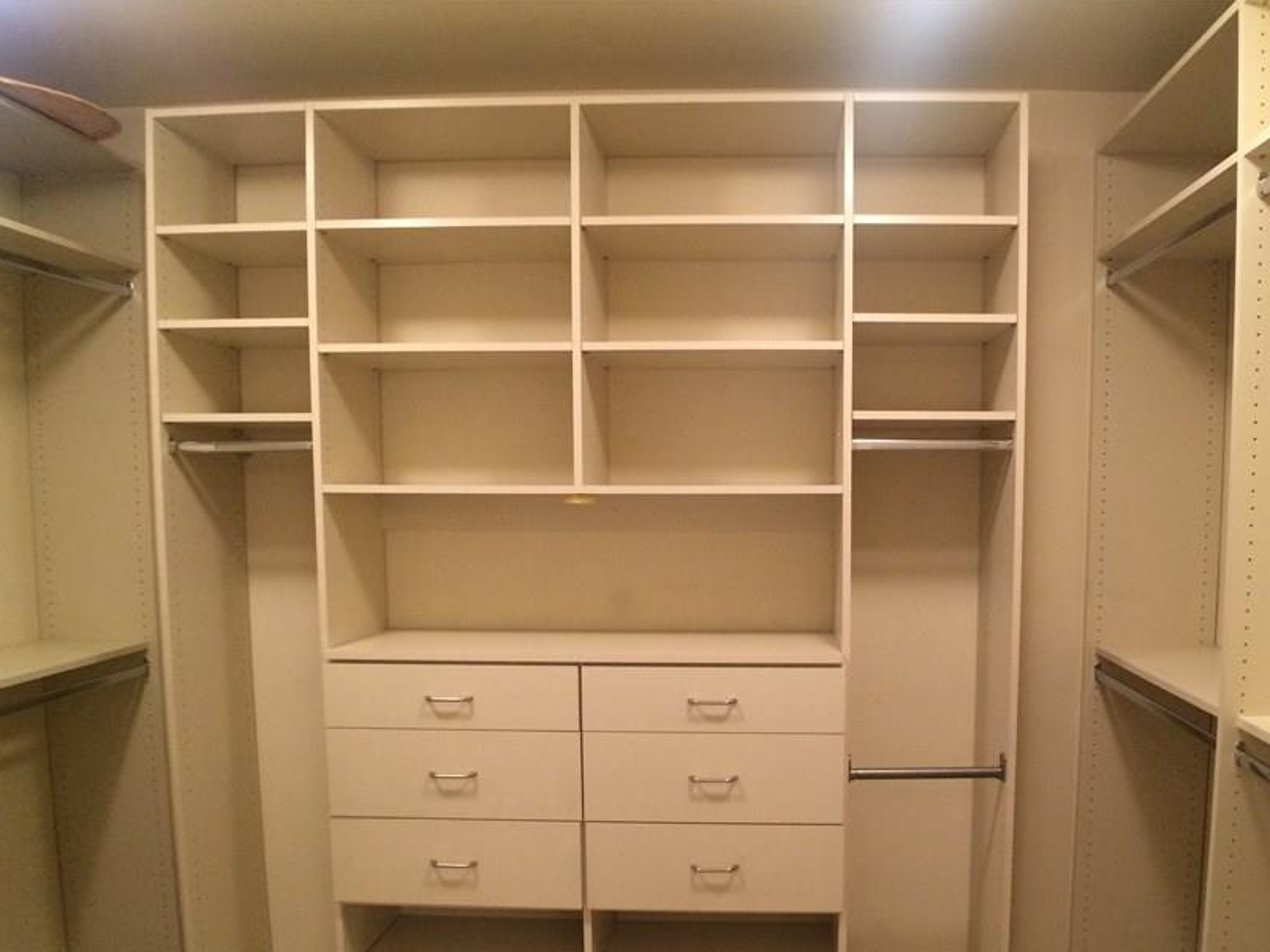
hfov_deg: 49.8
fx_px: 1357
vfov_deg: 38.4
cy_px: 603
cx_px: 764
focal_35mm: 37
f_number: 2.2
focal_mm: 4.15
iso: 160
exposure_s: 1/30
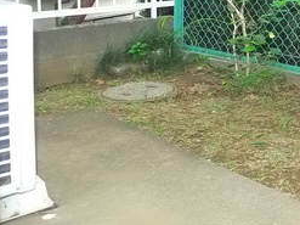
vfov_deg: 20.8
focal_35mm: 68
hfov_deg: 24.1
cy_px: -7
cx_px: 414
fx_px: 589
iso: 400
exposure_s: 1/125
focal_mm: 5.1
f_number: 2.8
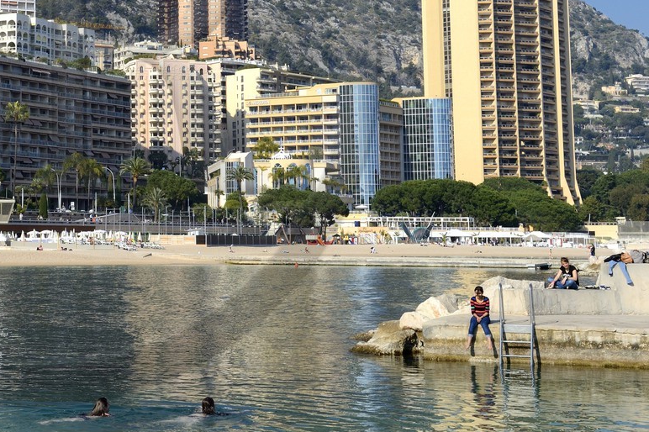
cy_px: 57
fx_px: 1568
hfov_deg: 22.6
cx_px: 30
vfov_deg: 15.5
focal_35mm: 87
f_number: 13
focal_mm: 42
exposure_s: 1/200
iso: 200
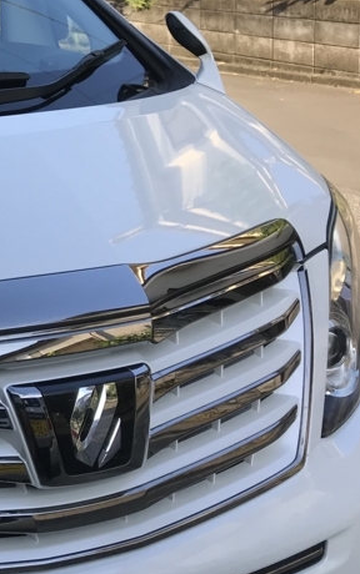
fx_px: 1035
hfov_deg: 16.9
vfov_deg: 30.7
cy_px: 168
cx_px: -251
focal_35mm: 66
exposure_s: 1/544
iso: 20
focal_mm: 3.99
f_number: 1.8
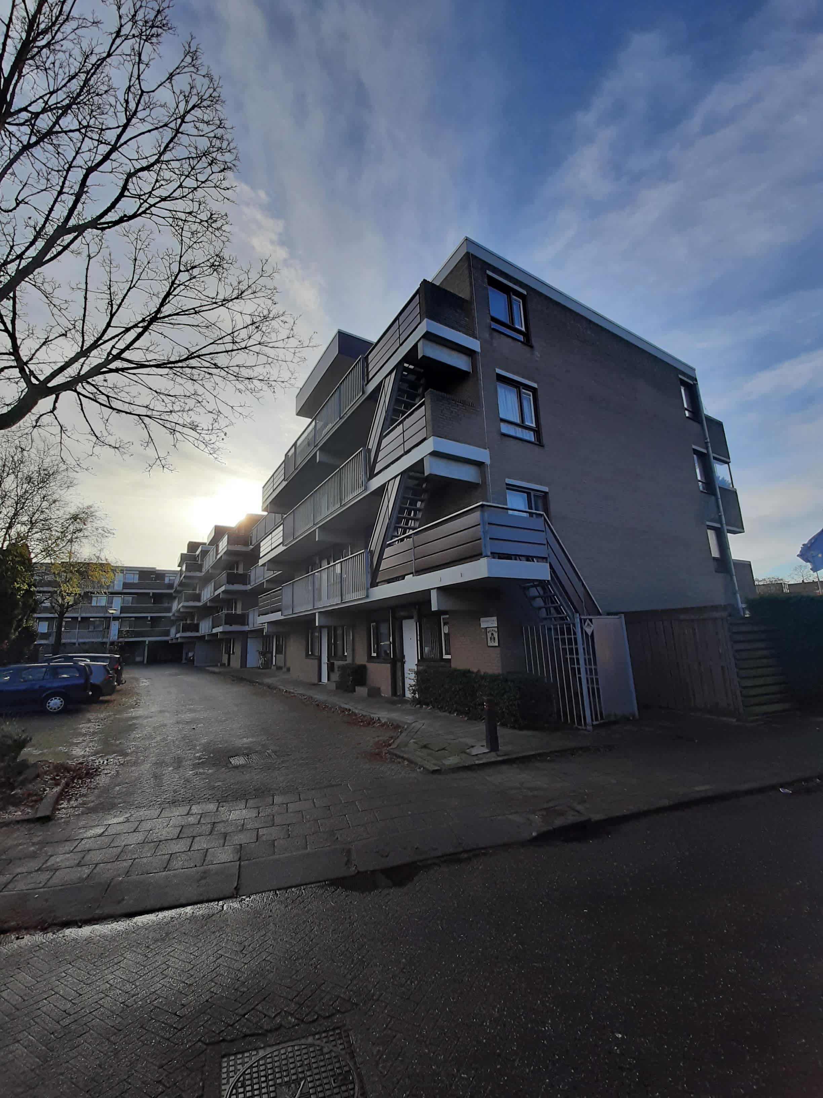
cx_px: 412
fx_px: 412
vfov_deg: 106.2
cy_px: 549
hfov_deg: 89.9
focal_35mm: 13
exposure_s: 1/898
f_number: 2.2
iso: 40
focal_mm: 1.4
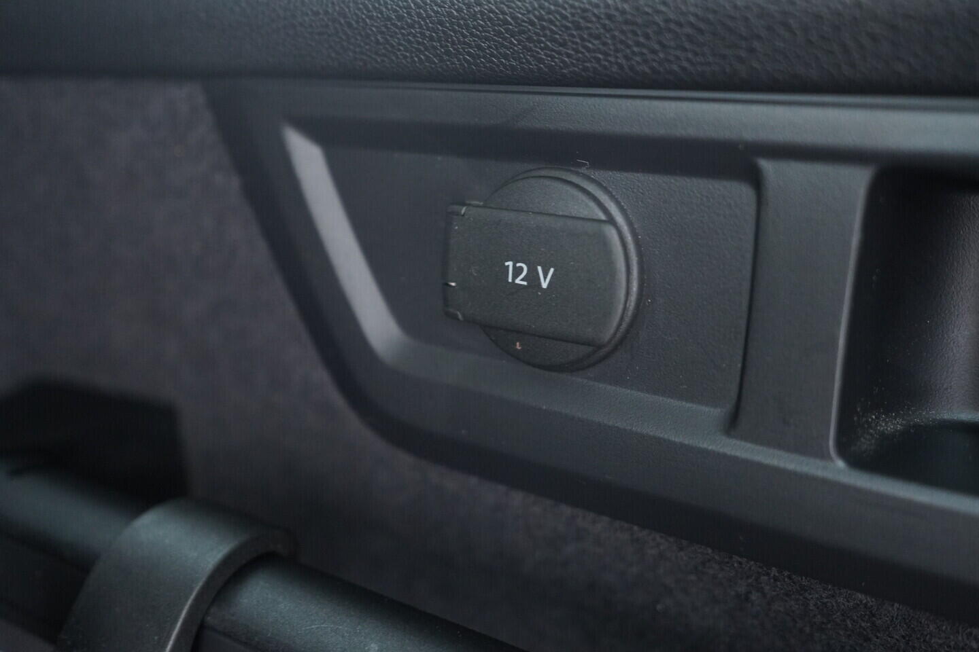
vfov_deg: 36.9
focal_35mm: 36
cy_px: 326
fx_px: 979
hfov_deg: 53.1
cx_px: 490
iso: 1600
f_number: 2.8
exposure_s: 1/40
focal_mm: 24
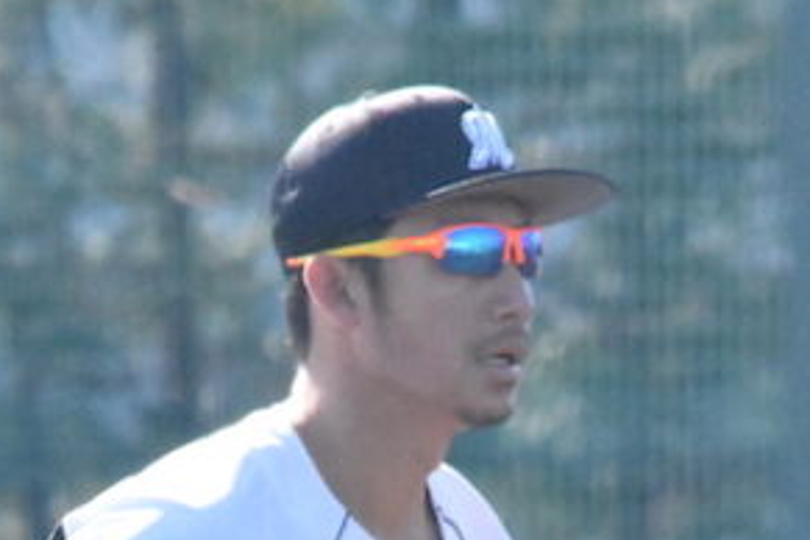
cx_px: 431
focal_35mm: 1858
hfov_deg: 1.1
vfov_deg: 0.7
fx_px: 41802
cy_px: 1061
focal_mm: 300
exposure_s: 1/4000
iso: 10000
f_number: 13
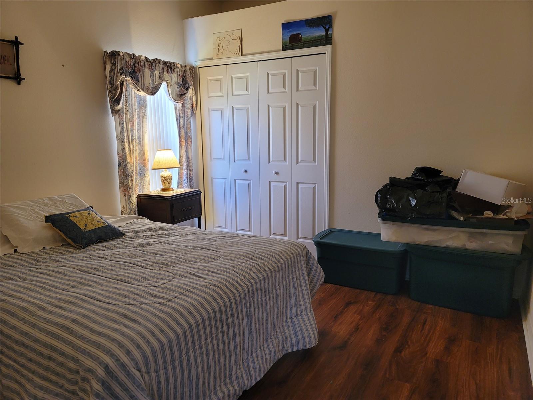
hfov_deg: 69.4
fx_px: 385
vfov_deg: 54.9
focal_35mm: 25
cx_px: 266
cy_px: 200
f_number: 1.8
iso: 200
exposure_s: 1/60
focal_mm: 7
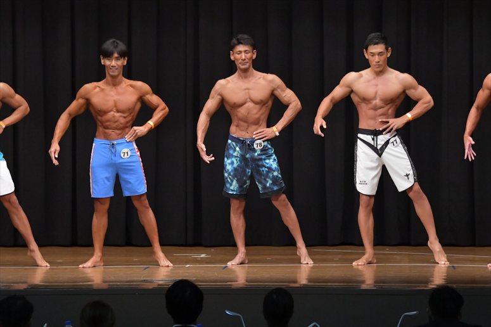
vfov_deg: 7.3
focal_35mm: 187
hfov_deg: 11.0
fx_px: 2549
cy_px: 164
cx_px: 246
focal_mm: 125
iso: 6400
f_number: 5.6
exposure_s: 1/400
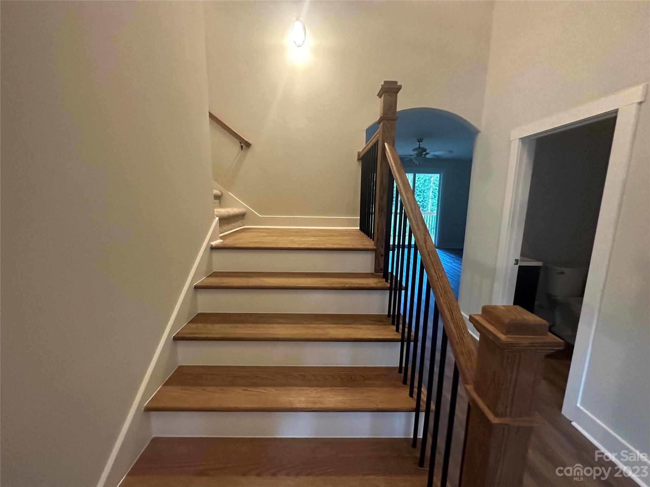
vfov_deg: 85.7
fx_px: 263
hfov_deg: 102.1
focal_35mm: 14
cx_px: 325
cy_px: 244
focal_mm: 2.22
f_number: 2.2
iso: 800
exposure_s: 1/60
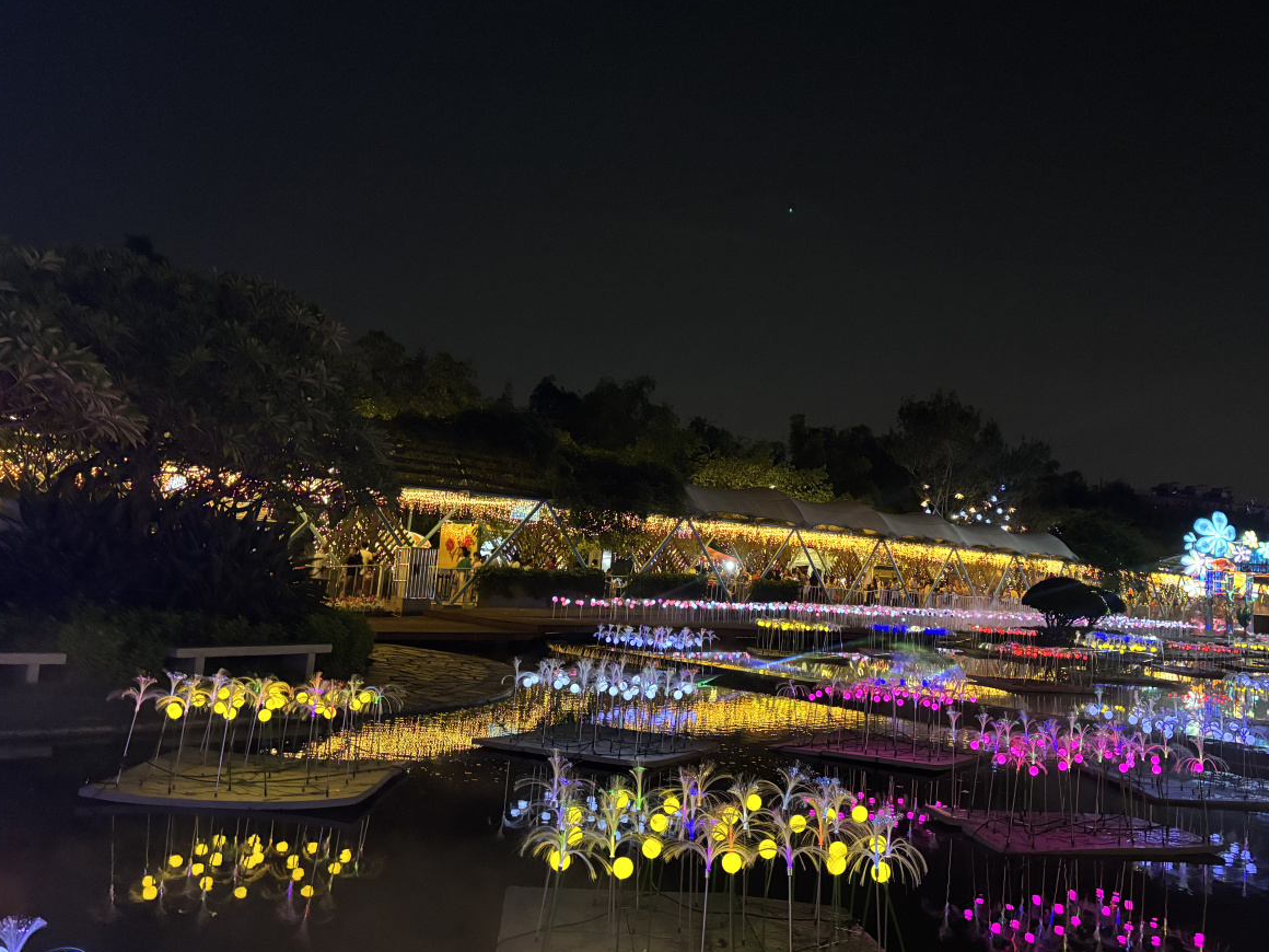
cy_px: 387
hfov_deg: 56.4
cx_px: 754
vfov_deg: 44.0
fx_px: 1173
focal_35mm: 32
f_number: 1.6
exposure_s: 1/33
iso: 640
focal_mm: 5.96
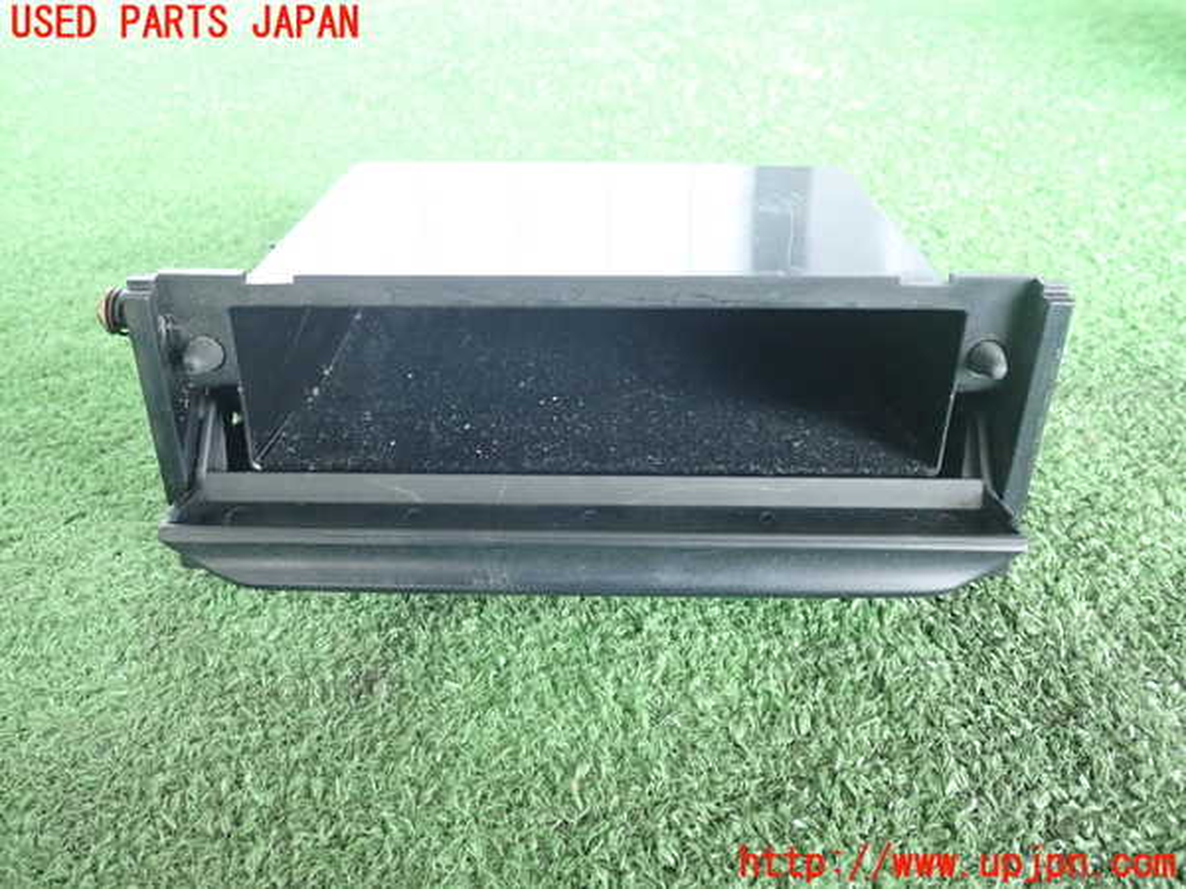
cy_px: 444
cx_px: 593
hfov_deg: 60.0
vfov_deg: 46.8
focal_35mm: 30
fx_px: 1028
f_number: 2.3
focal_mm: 5.5
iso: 800
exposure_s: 1/80
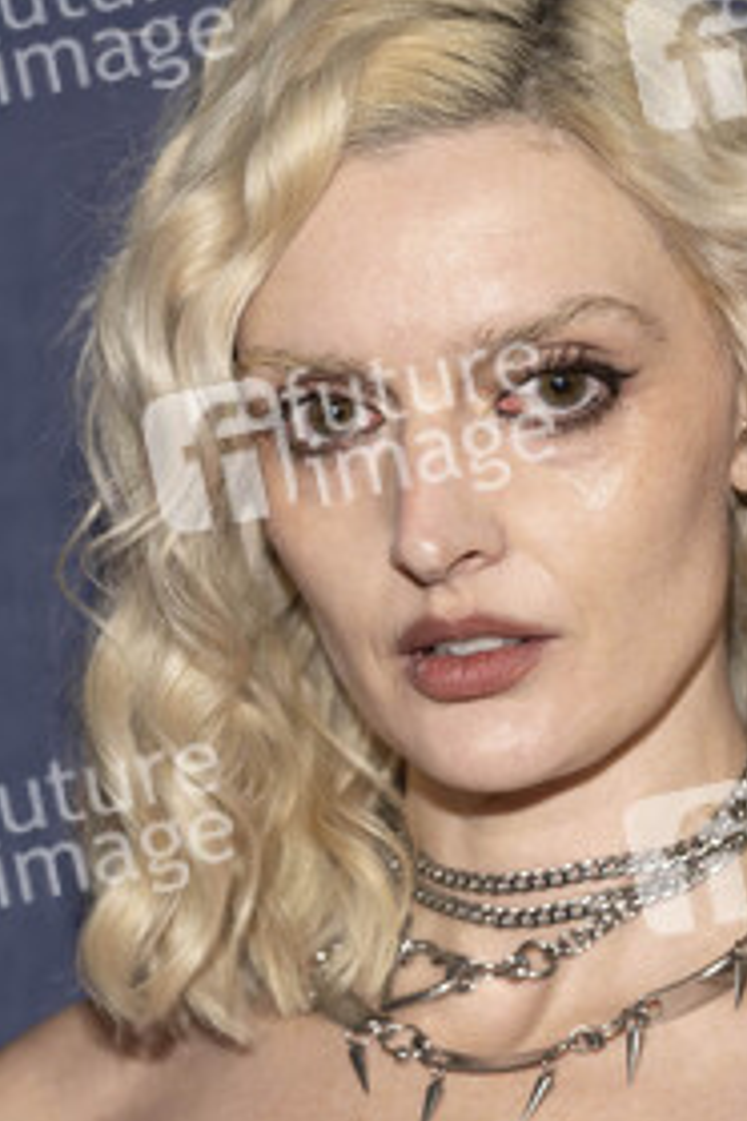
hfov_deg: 8.0
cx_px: 466
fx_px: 5353
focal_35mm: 172
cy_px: 639
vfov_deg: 11.9
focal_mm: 120
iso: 800
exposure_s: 1/200
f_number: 5
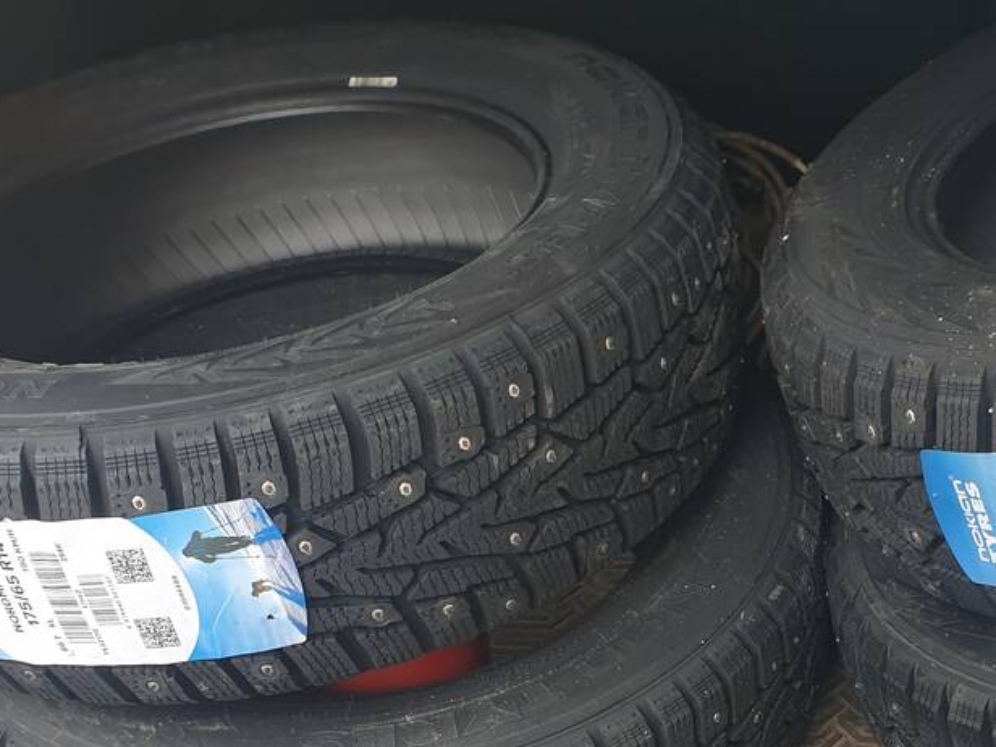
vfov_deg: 25.7
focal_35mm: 54
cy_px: 750
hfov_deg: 35.0
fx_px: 1554
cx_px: 713
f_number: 2.4
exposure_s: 1/100
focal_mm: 4.3
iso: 64
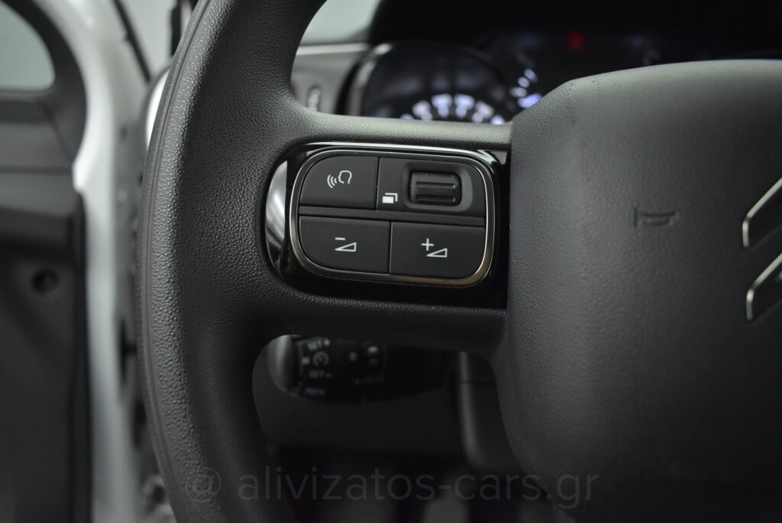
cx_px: 391
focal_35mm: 27
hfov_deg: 67.4
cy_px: 262
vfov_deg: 48.0
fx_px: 587
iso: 1600
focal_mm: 18
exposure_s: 1/100
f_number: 3.5
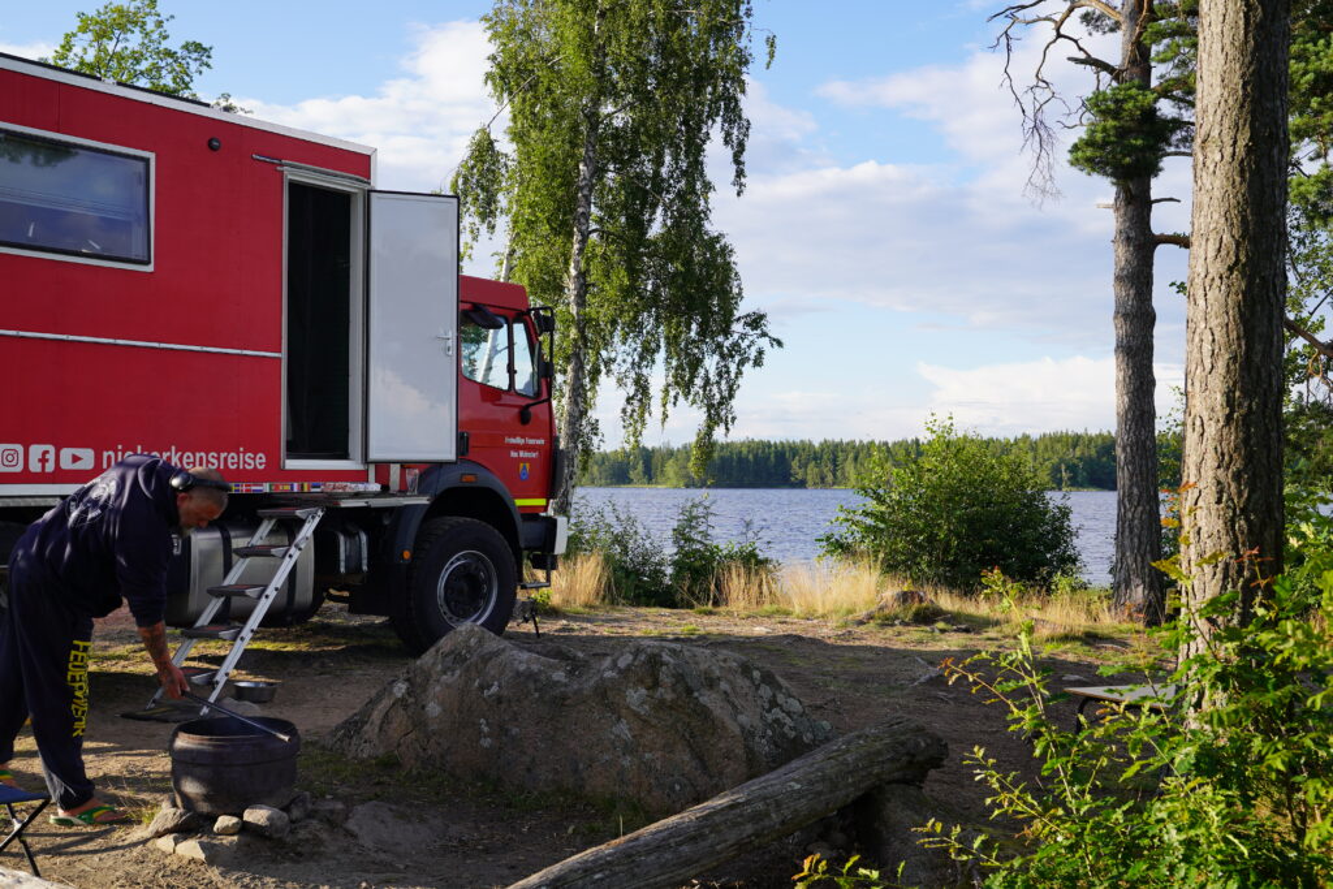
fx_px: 1370
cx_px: 666
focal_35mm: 37
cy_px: 444
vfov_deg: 36.0
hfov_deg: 51.9
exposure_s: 1/100
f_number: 7.1
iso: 100
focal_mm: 37
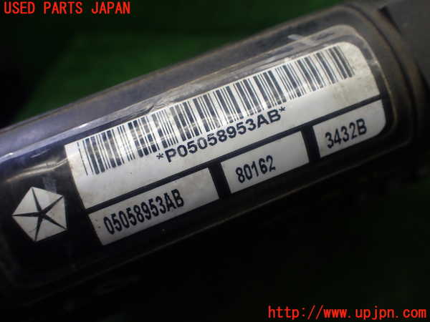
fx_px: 373
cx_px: 215
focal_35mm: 30
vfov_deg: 46.8
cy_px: 161
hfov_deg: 60.0
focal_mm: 5.4
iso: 160
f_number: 2.3
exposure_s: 1/125
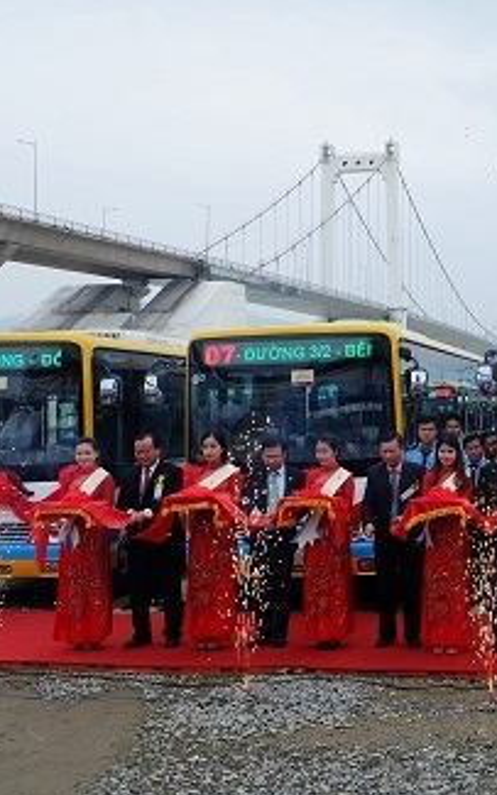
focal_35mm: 47
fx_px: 1019
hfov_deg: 25.6
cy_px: 395
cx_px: 529
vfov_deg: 42.7
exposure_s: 1/280
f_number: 8
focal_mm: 20.1
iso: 400
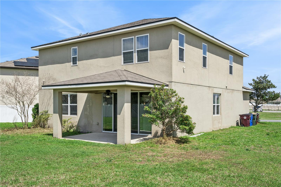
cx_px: 140
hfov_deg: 54.4
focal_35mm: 35
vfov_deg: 37.8
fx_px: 273
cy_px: 94
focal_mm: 35
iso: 400
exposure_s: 1/1000
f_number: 9
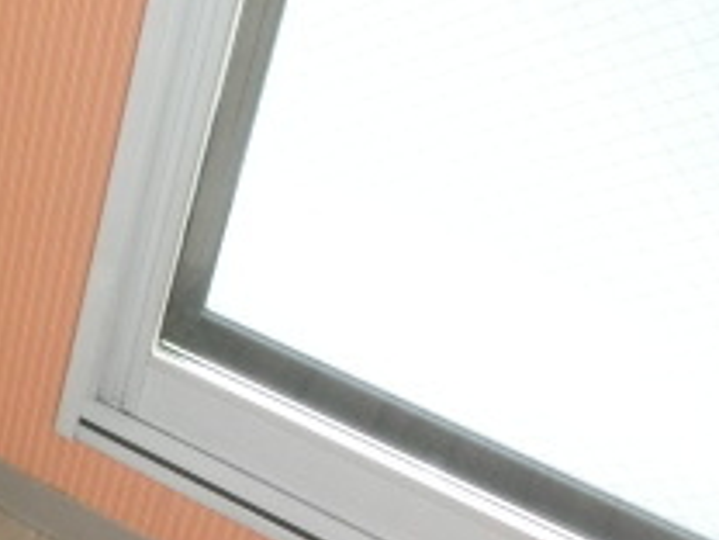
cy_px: -62
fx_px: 1537
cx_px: -301
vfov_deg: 19.1
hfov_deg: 22.5
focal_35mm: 74
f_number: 3
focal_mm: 4.24
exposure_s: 1/60
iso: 400
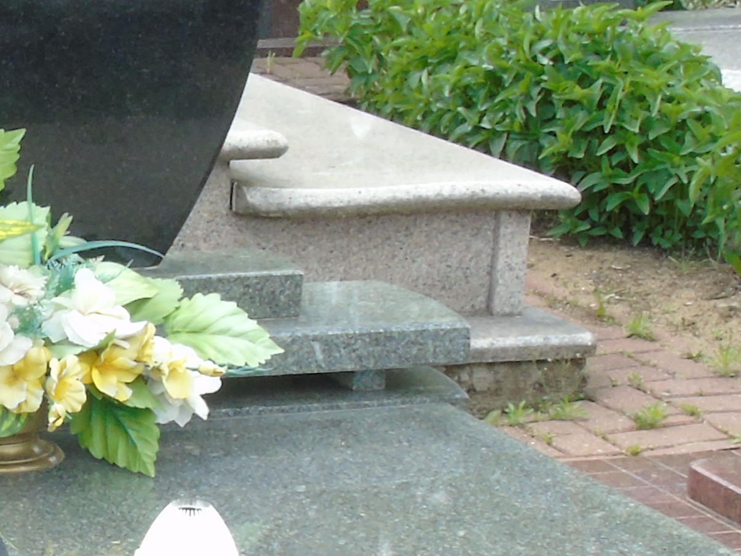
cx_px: -89
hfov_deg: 15.4
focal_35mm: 124
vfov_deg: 11.8
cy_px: 542
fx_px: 2655
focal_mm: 5.2
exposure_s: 1/30
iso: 80
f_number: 7.6
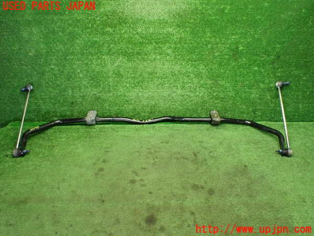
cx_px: 157
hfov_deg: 60.0
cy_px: 118
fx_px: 272
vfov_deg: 46.8
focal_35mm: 30
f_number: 2.3
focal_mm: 5.4
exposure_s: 1/125
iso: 800
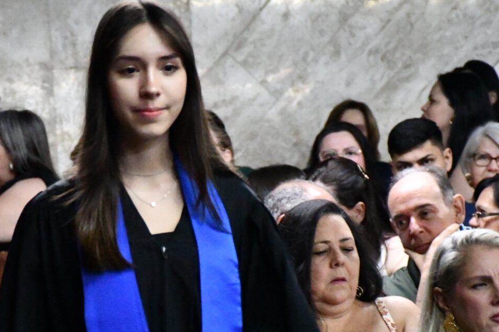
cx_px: 135
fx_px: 3520
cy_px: 274
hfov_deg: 8.1
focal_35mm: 254
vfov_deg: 5.4
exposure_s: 1/80
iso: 12800
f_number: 5.3
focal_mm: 85
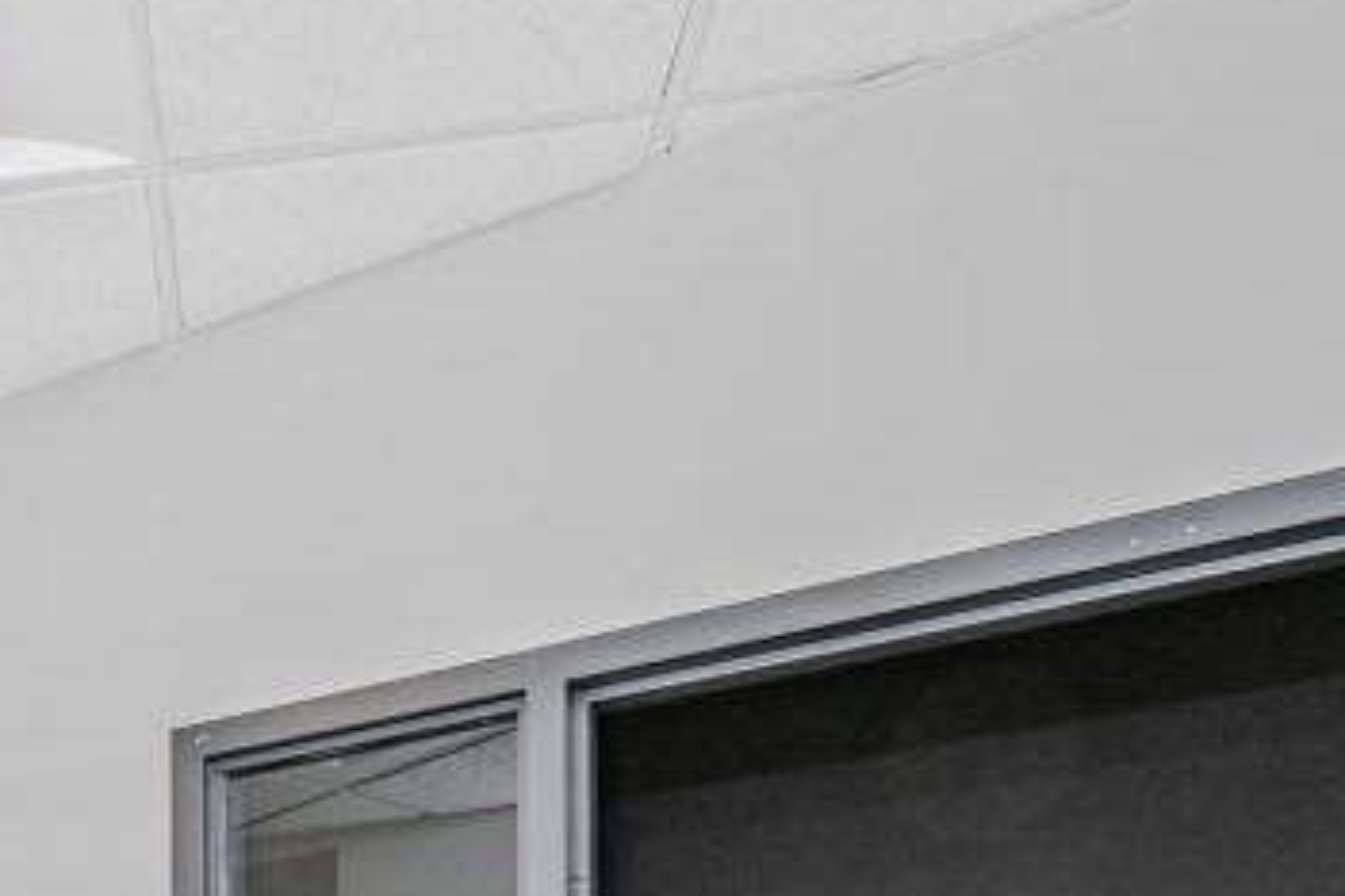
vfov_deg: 22.7
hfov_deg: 37.7
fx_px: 1718
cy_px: 1413
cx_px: -31
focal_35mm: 46
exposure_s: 1/160
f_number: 5.6
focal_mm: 14
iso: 100
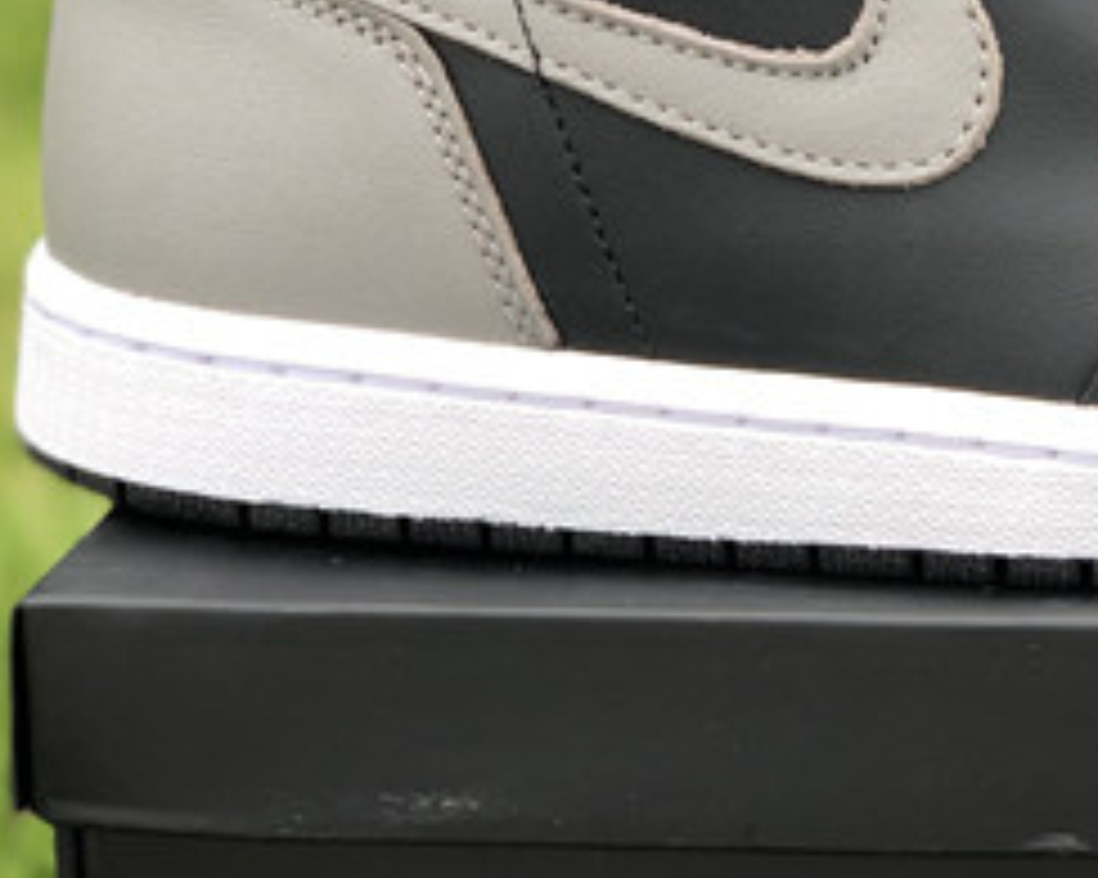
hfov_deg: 12.4
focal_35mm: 154
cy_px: 344
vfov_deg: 10.0
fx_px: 5002
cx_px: 1138
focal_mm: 6
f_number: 2.4
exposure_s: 1/232
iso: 16
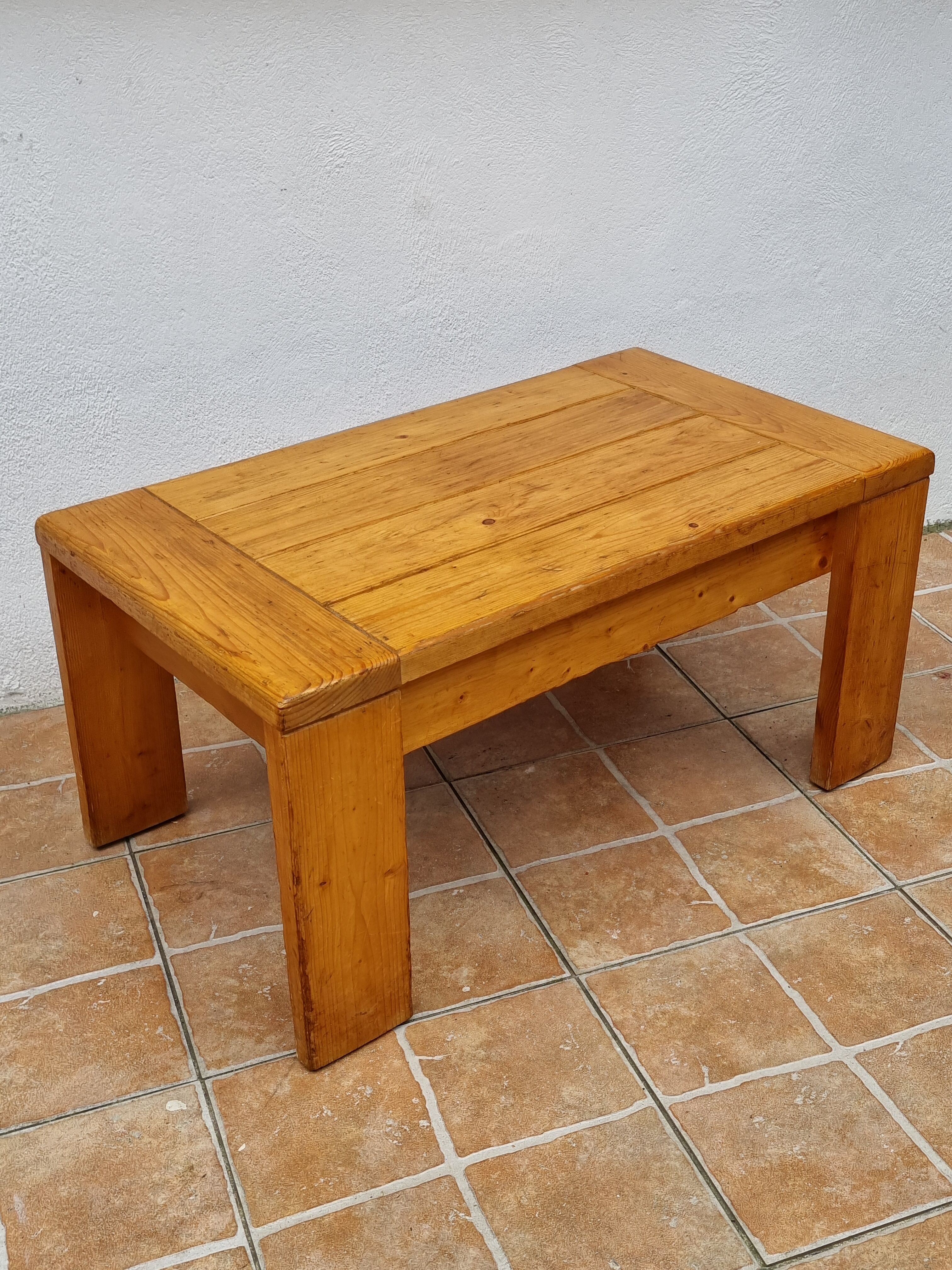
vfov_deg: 67.3
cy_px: 635
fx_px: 953
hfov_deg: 53.1
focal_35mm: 26
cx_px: 476
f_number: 1.8
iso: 50
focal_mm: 5.4
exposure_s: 1/932
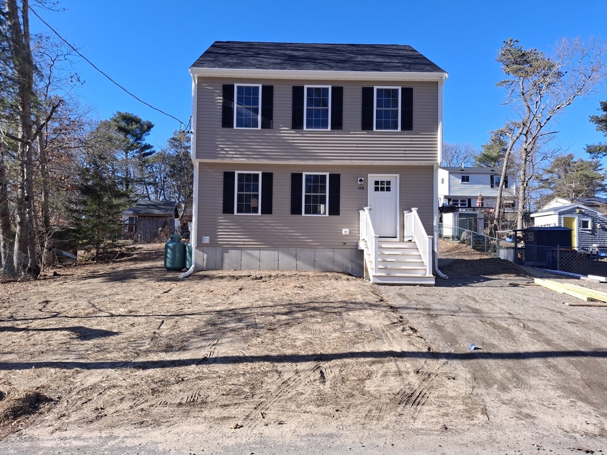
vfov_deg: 54.9
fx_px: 438
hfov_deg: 69.4
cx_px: 304
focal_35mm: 25
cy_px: 228
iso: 25
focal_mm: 4.69
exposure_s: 1/643
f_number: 1.8
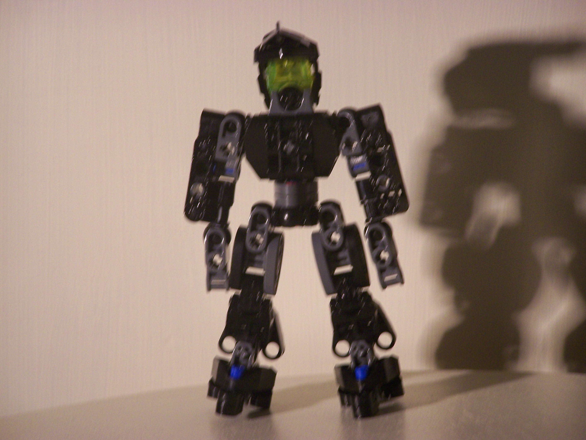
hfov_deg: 9.5
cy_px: 220
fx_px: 3540
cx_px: 293
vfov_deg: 7.1
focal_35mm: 209
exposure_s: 1/40
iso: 160
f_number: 3.2
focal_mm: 34.6
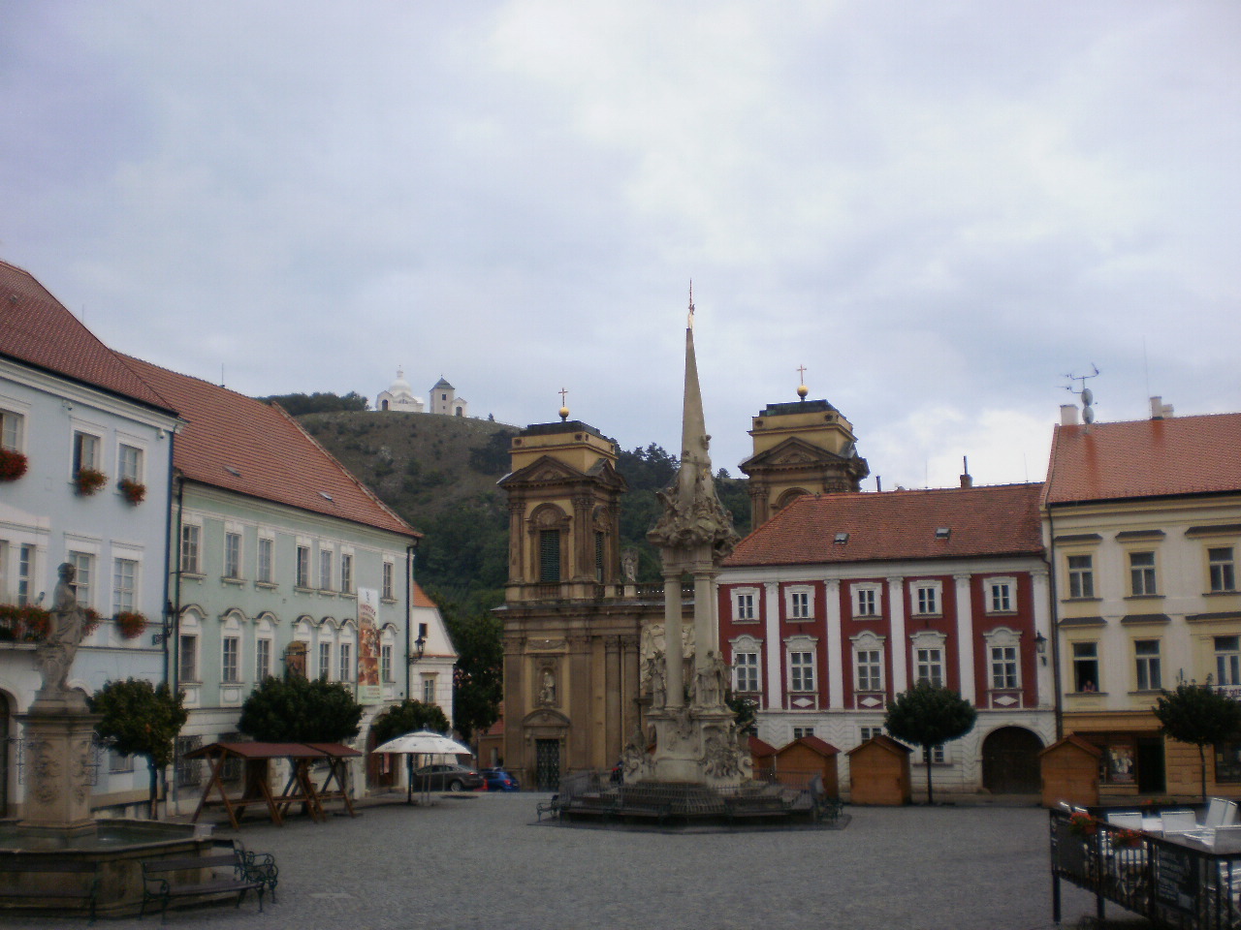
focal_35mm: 38
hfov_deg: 49.0
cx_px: 620
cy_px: 465
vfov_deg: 37.7
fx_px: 1362
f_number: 3.1
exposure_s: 1/60
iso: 100
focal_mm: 6.3
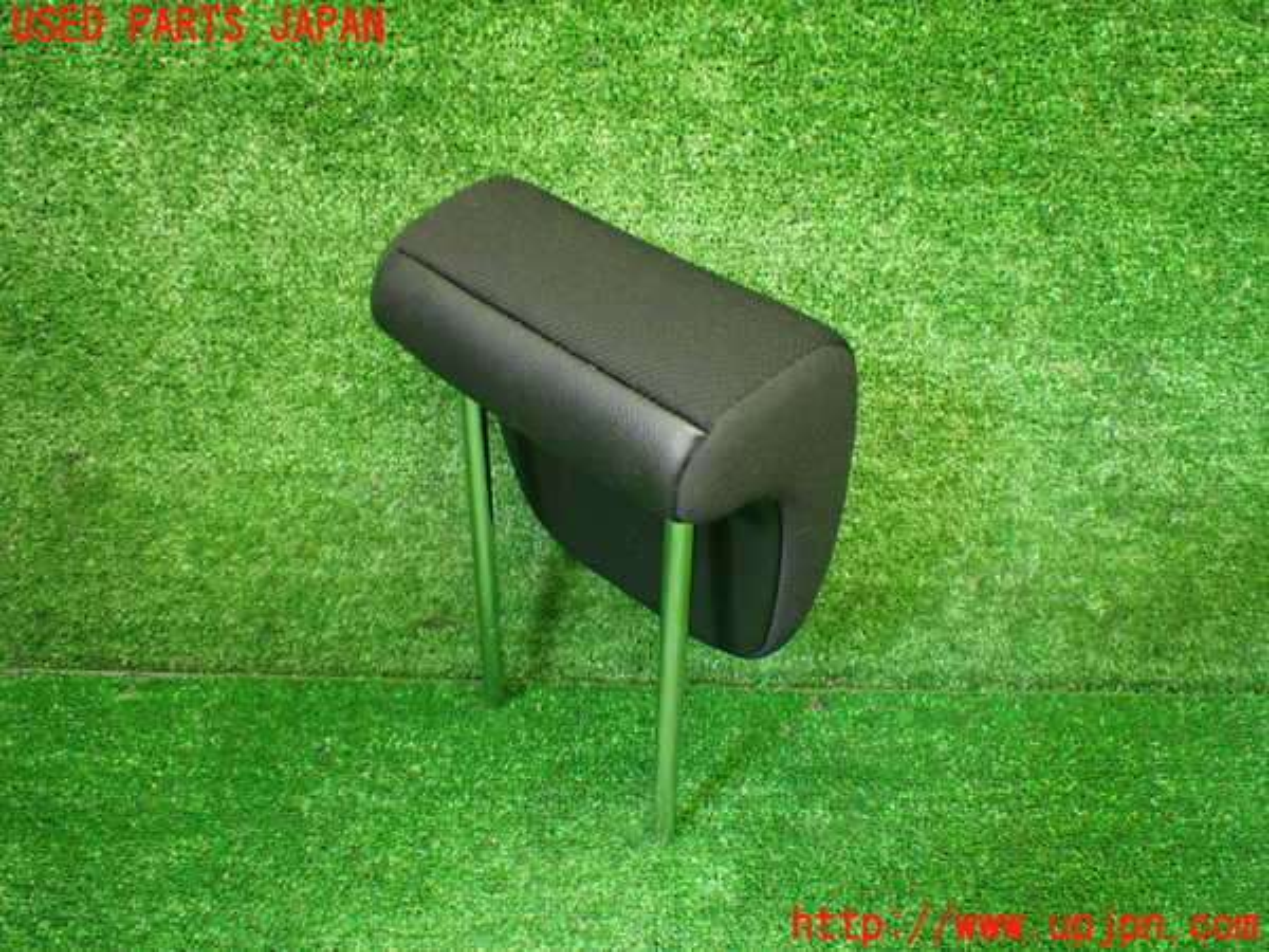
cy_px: 476
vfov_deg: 46.8
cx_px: 634
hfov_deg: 60.0
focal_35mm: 30
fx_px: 1100
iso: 800
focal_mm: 5.4
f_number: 2.3
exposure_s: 1/100
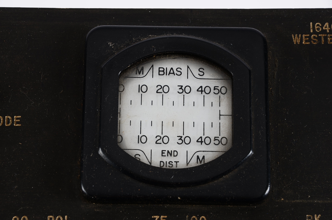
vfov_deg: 8.7
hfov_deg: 13.1
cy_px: 110
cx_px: 166
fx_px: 1449
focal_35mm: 158
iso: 100
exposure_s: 1/125
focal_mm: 105
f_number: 10
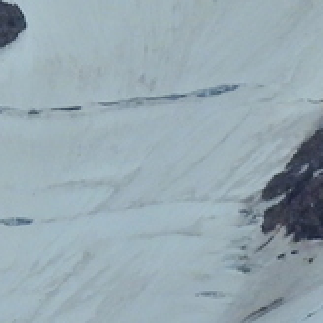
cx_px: -138
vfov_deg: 0.8
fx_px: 21842
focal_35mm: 2069
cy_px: -207
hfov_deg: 0.8
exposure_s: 1/2000
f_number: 7.1
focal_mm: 53.5
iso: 100
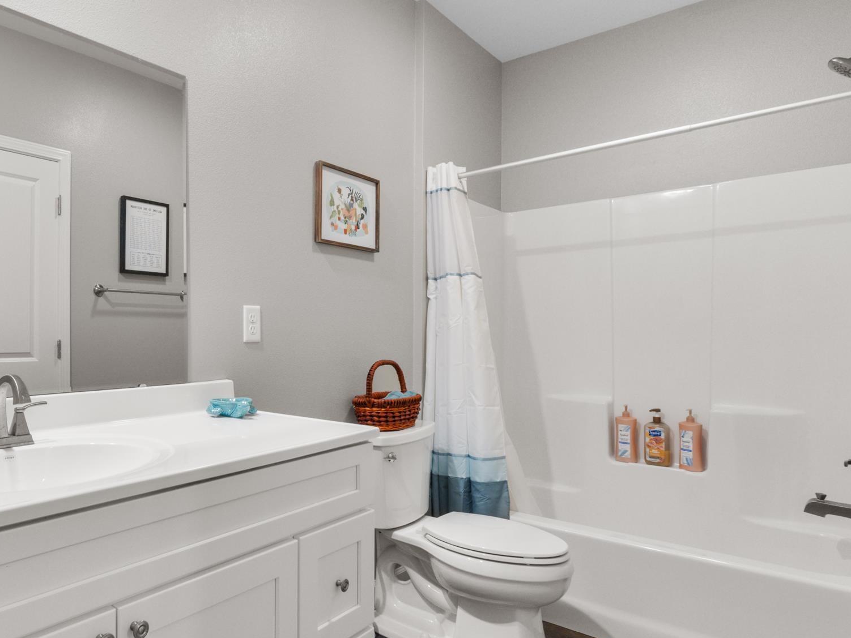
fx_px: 590
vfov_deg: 56.8
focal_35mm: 24
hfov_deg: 68.5
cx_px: 250
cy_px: 345
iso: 400
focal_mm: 10
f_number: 8
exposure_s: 1/25
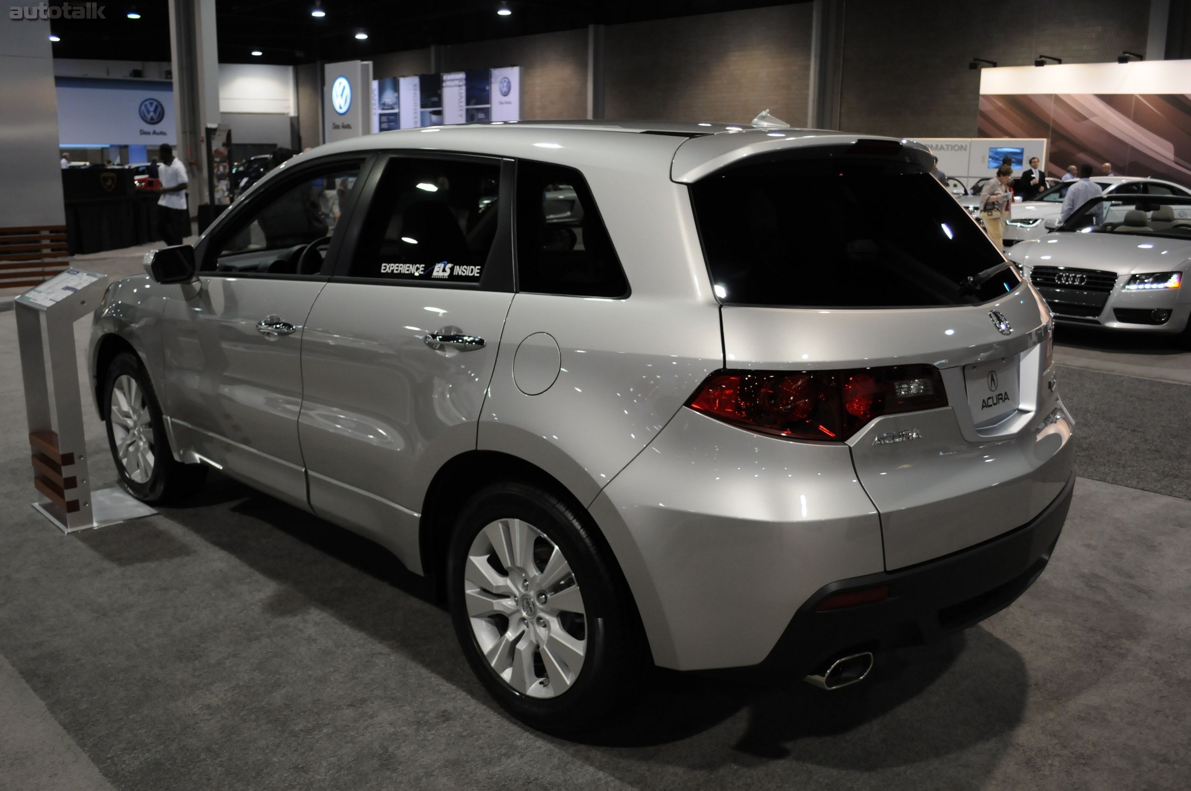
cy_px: 396
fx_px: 991
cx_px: 596
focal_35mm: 30
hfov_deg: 62.0
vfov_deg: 43.5
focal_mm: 20
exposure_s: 1/60
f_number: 4
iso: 800
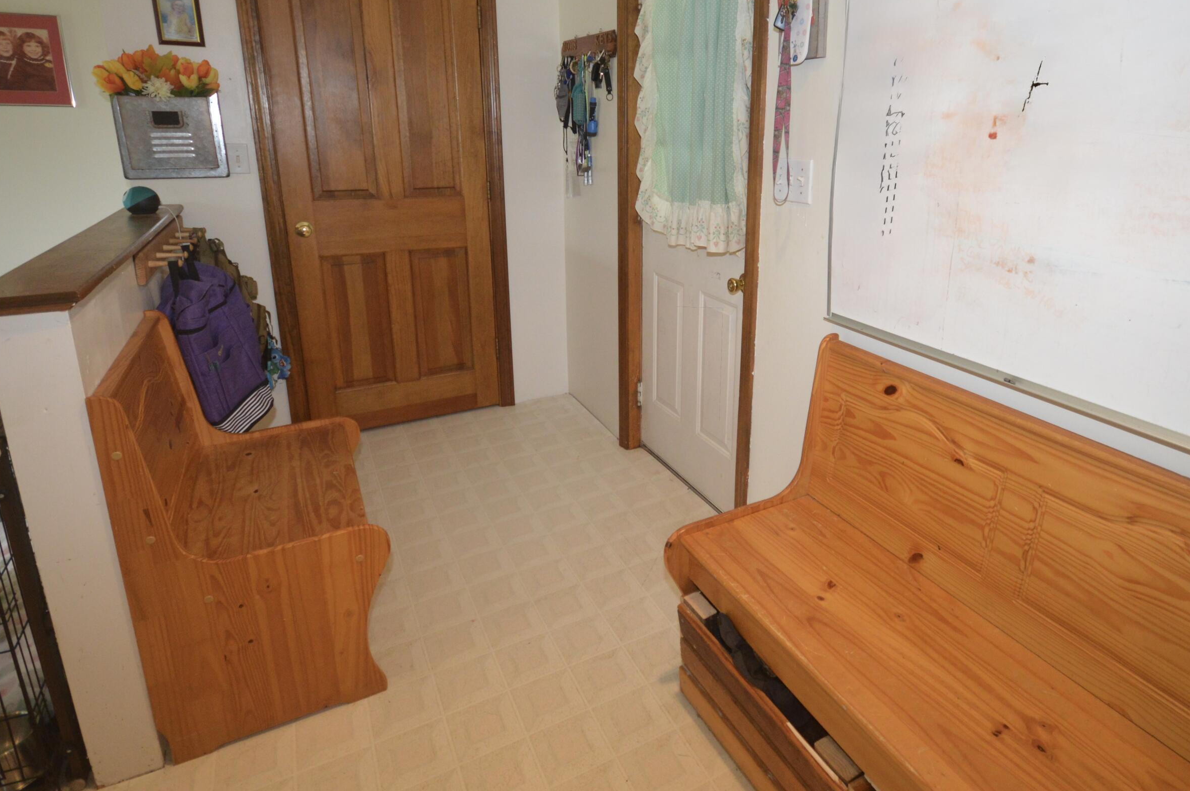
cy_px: 295
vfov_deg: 63.5
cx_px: 707
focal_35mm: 19
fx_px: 627
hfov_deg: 86.0
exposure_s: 1/60
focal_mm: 10
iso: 1100
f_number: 4
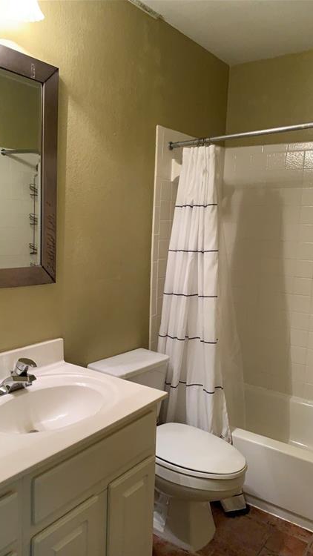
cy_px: 284
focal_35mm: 29
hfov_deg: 40.0
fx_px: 428
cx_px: 125
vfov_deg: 66.1
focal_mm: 4.25
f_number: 1.8
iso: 200
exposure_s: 1/60
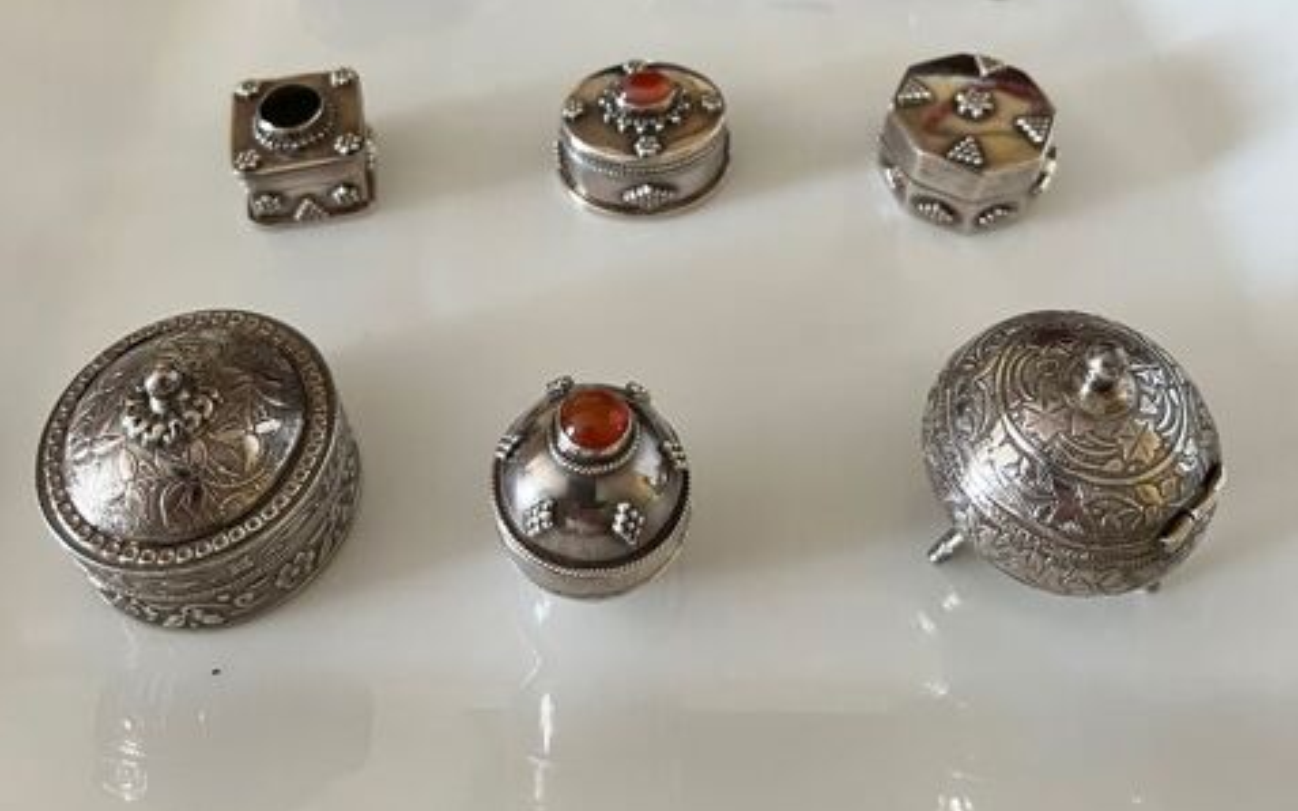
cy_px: 84
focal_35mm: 37
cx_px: 648
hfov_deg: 52.8
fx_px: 1309
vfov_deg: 32.7
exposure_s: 1/60
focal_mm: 5.7
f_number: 1.5
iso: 320
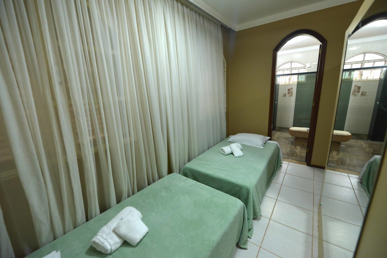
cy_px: 129
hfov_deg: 104.2
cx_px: 194
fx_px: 151
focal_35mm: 14
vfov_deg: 81.3
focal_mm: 14
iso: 2200
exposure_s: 1/80
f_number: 4.5
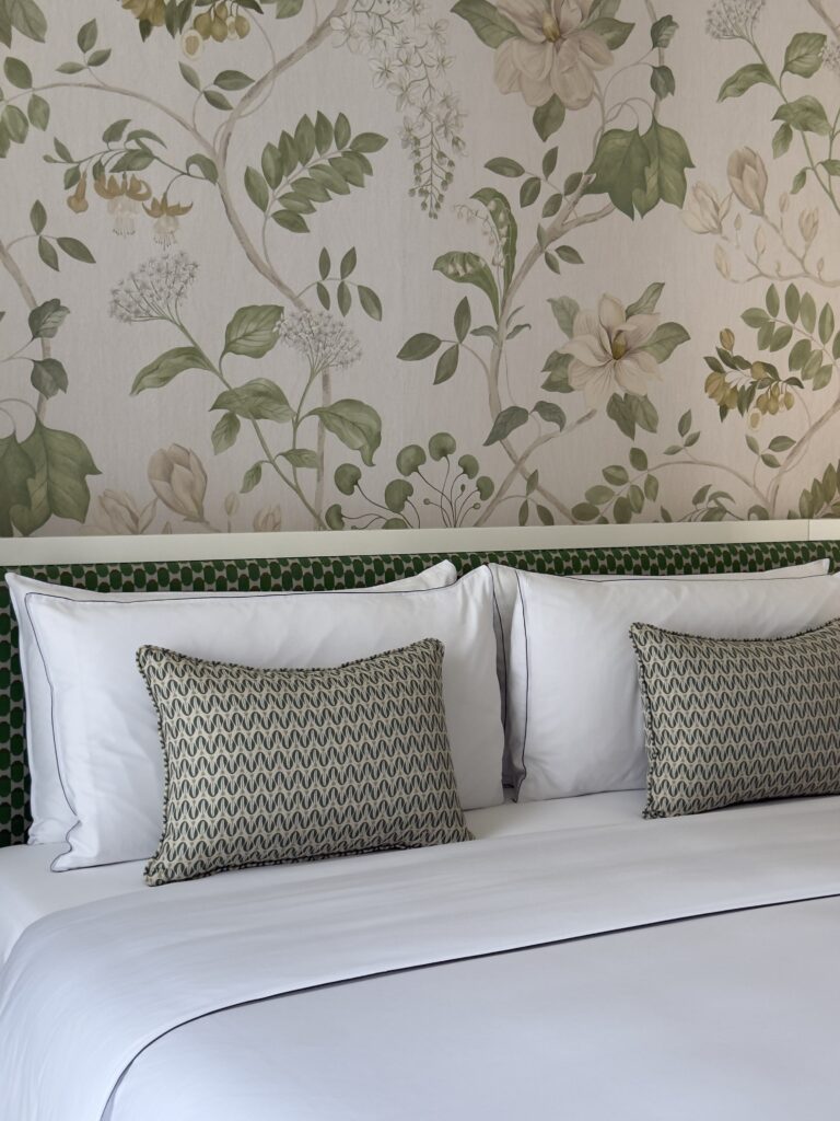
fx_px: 1553
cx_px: 420
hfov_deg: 30.3
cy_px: 560
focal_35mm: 48
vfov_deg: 39.7
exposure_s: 1/98
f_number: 1.78
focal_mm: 6.76
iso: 100
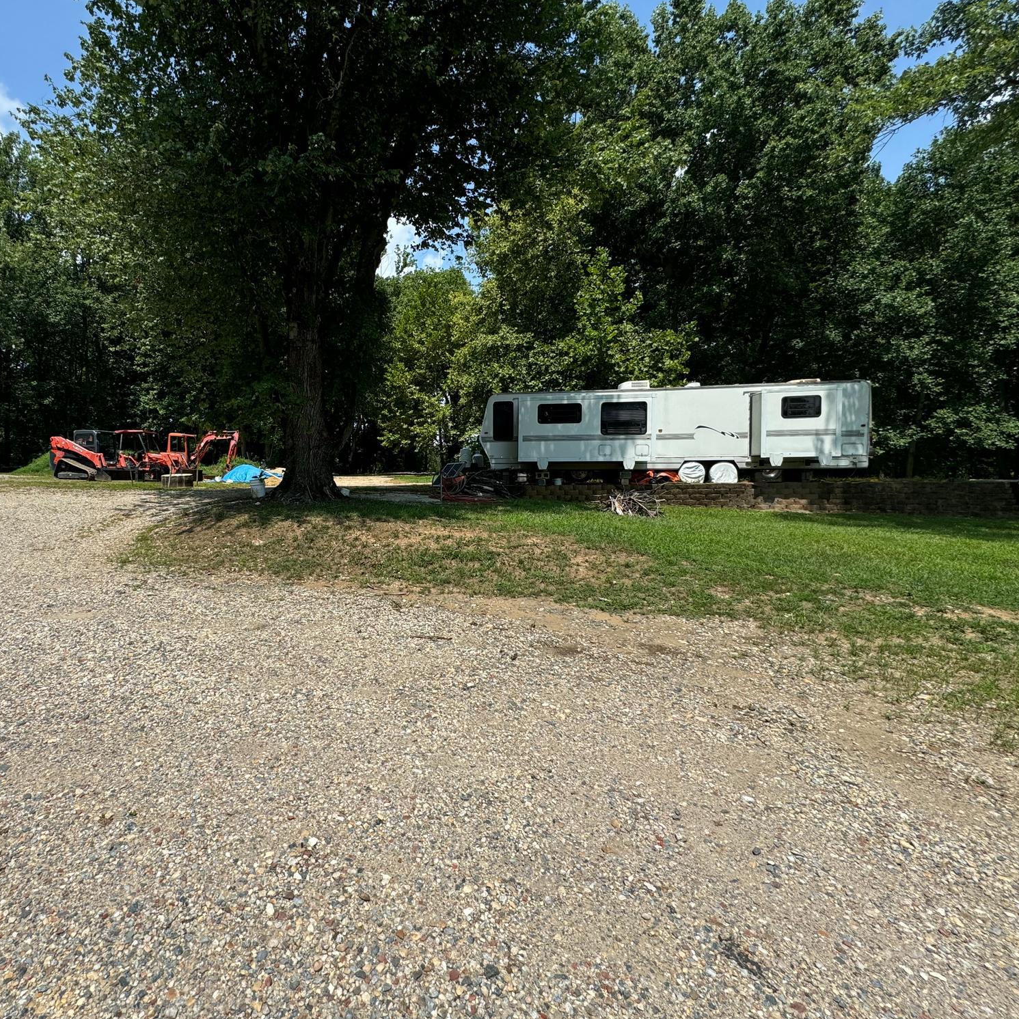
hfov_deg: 82.3
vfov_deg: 84.0
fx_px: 566
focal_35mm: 17
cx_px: 377
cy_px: 502
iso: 50
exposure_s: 1/1880
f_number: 2.2
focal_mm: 2.22
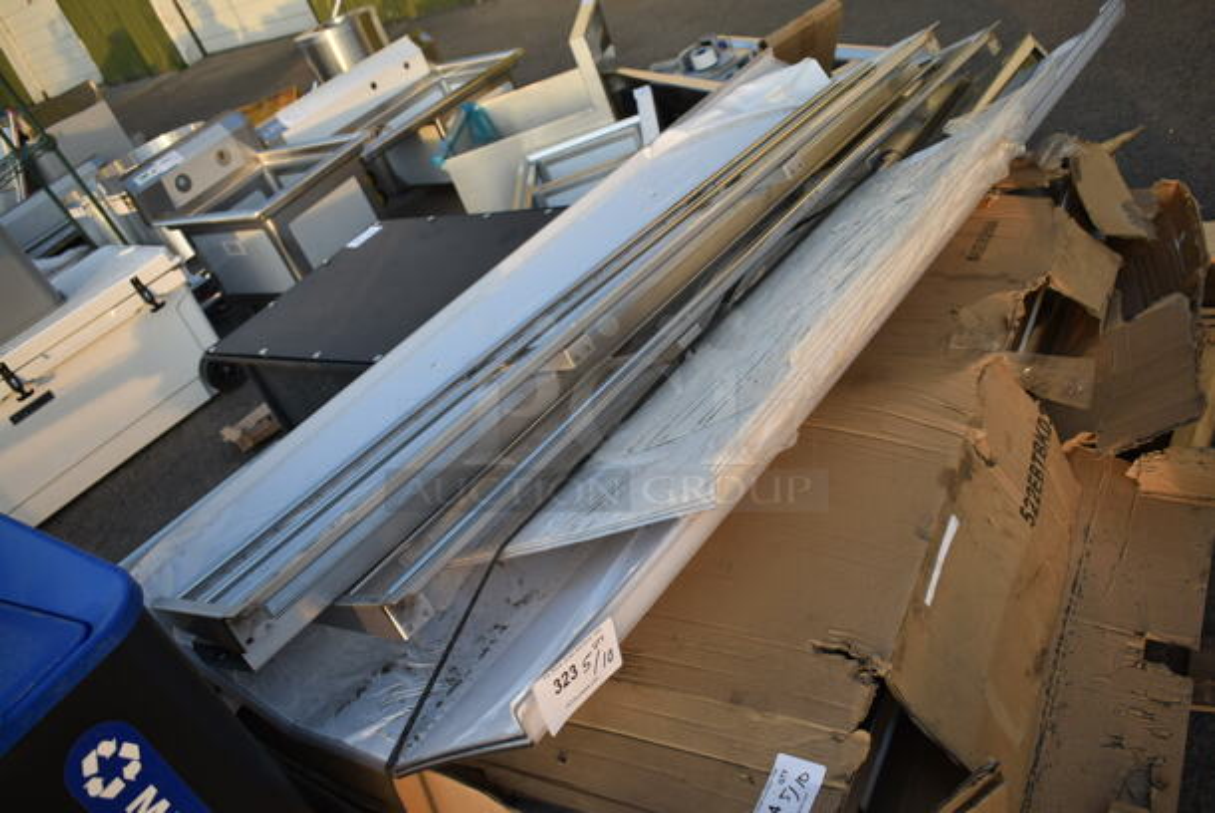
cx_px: 608
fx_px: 1064
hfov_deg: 59.4
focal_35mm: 32
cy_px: 406
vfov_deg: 41.8
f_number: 4
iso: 100
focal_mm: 21
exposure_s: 1/125
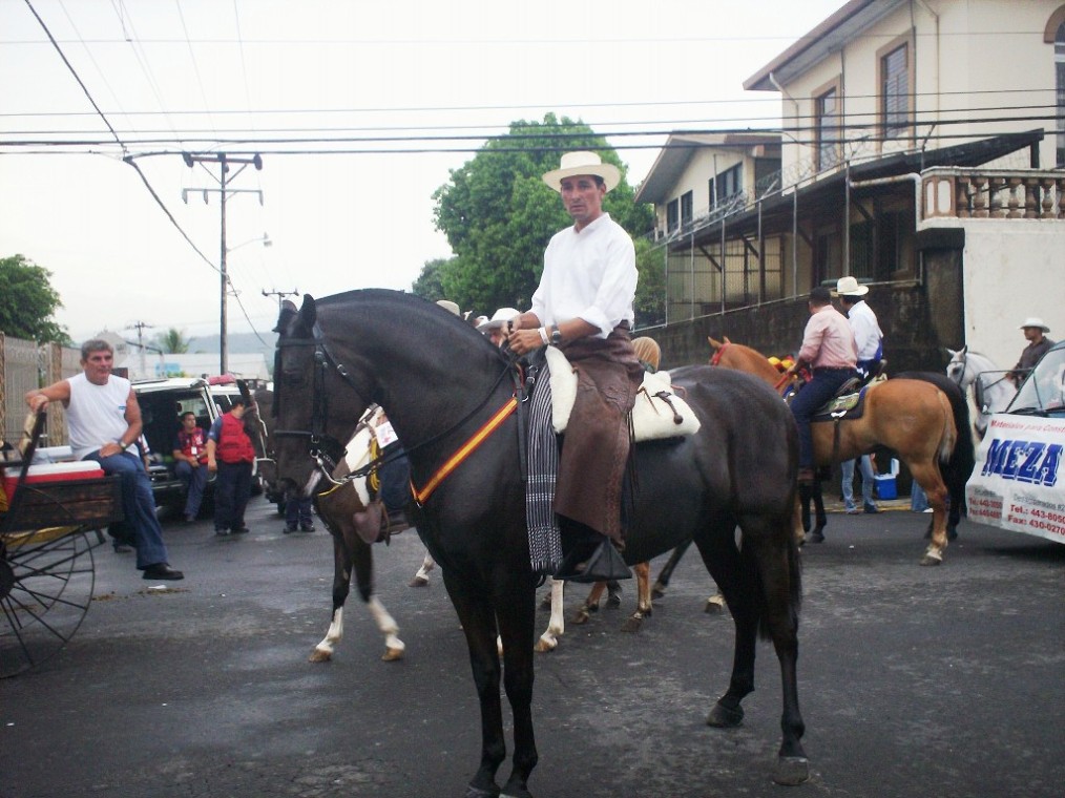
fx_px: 1107
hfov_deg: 51.4
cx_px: 532
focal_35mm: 36
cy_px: 399
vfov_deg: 39.6
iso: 140
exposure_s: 1/79.3
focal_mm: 6
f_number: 4.5
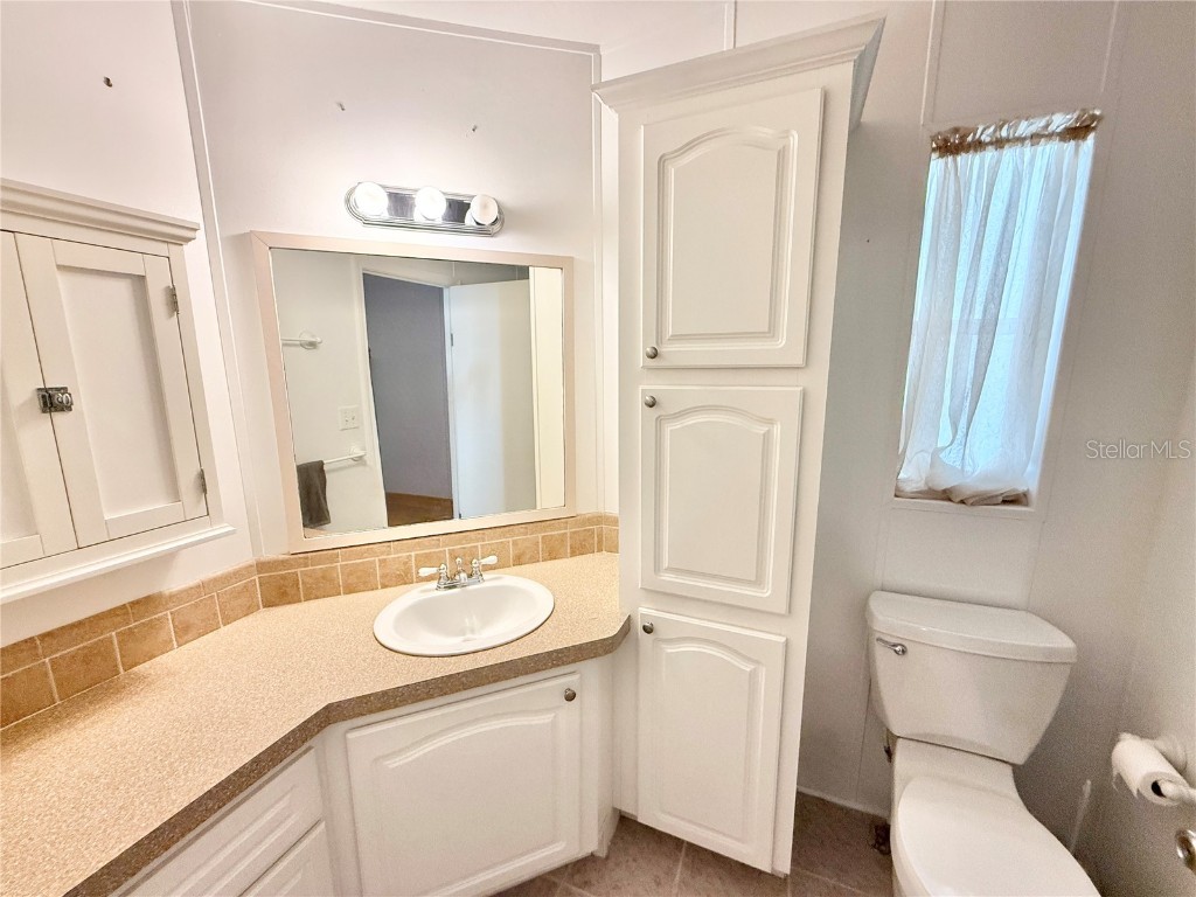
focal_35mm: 14
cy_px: 448
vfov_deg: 85.7
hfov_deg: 102.1
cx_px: 598
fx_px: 484
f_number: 2.2
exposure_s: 1/120
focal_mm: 2.22
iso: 400
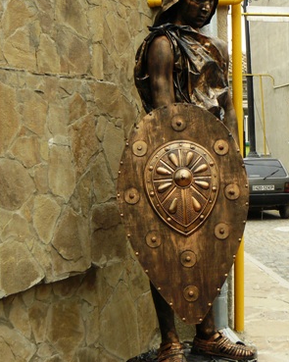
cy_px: 152
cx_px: 197
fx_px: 652
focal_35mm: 61
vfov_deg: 30.9
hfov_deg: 24.8
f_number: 4
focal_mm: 6
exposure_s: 1/100
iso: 100
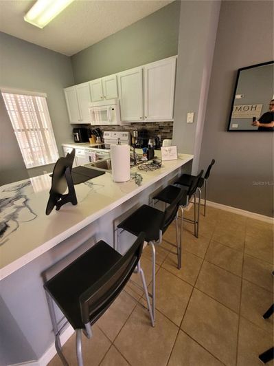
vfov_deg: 106.2
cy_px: 183
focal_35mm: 13
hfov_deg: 89.9
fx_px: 137
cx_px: 137
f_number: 2.2
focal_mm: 1.74
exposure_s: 1/60
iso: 320
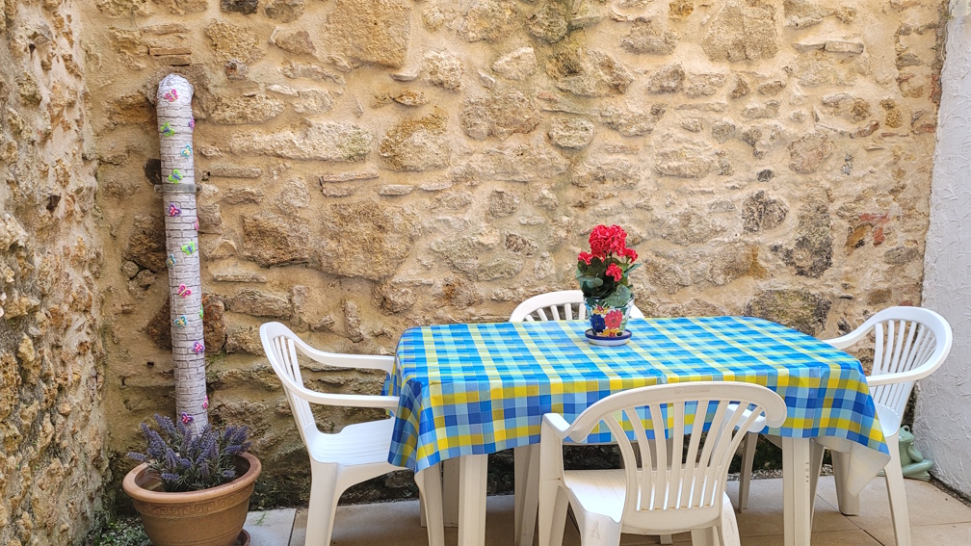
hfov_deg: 58.0
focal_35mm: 34
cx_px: 521
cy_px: 317
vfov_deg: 34.6
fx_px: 875
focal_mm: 5.4
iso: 160
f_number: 1.8
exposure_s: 1/100
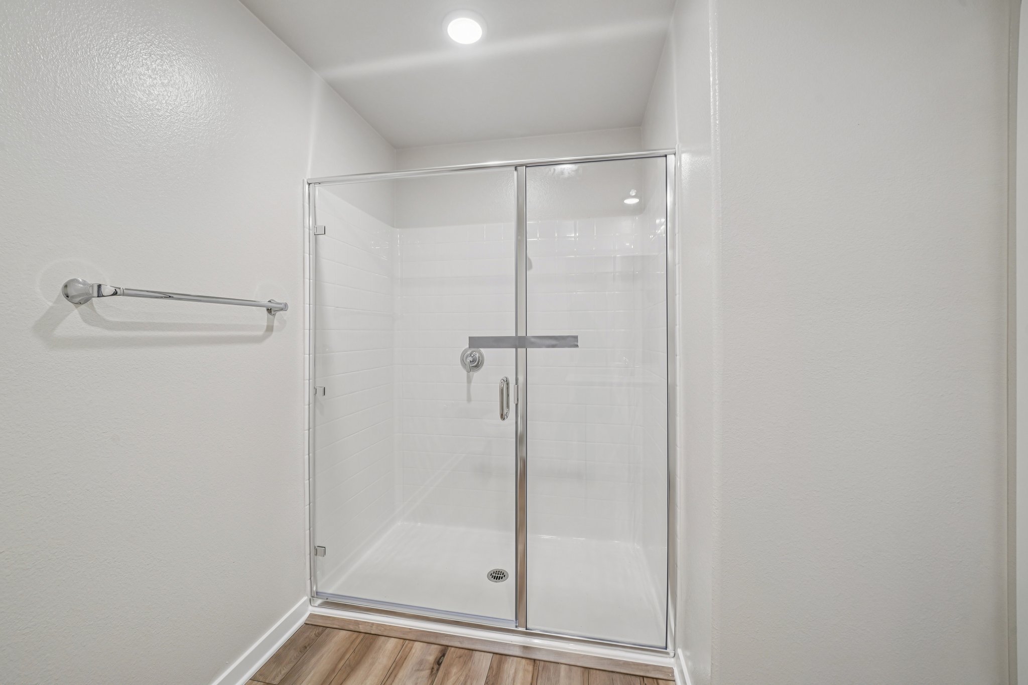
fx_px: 371
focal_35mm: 13
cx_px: 514
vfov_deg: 85.4
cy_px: 342
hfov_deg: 108.3
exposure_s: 1/13
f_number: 8
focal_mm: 13
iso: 400
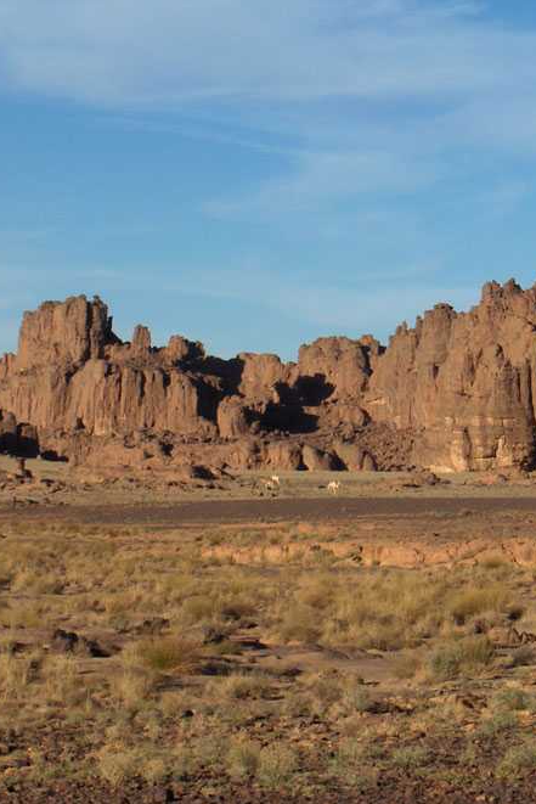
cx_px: 350
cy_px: 403
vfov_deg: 12.6
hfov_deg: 8.4
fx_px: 3638
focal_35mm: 163
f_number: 8.4
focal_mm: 24
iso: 100
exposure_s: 1/279
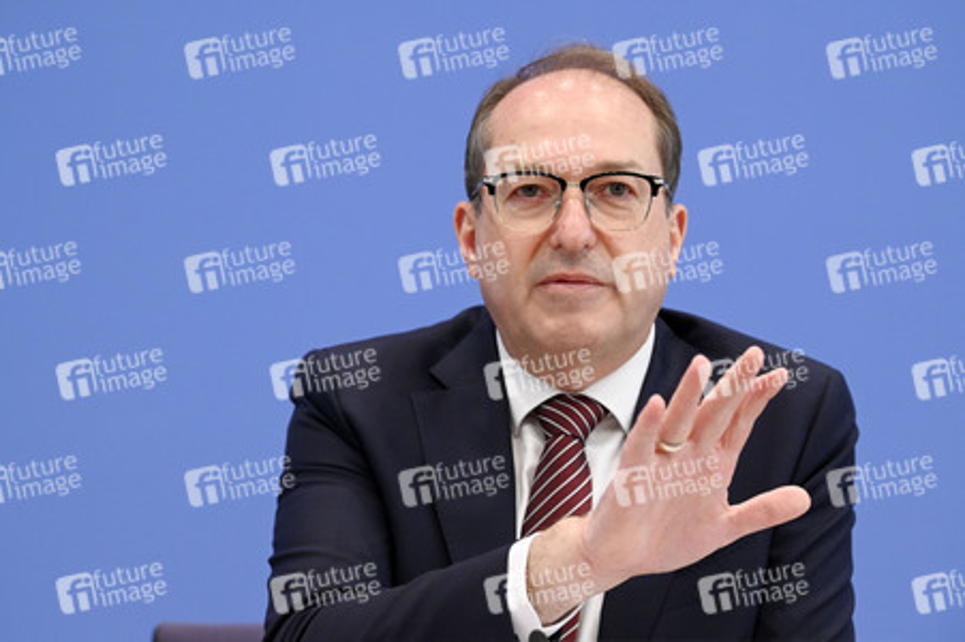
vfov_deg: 11.2
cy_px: 321
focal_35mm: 122
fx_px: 3268
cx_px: 482
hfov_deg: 16.8
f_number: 5
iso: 4000
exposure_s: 1/800
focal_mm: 122
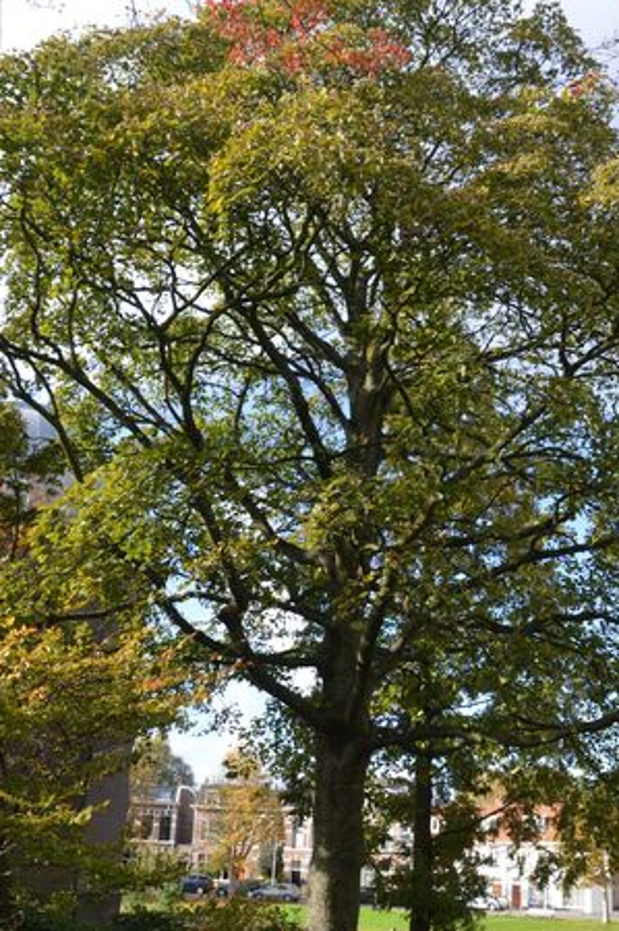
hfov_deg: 33.3
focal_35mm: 40
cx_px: 358
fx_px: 1034
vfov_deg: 48.5
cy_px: 501
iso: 100
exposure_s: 1/160
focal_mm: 20
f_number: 6.3
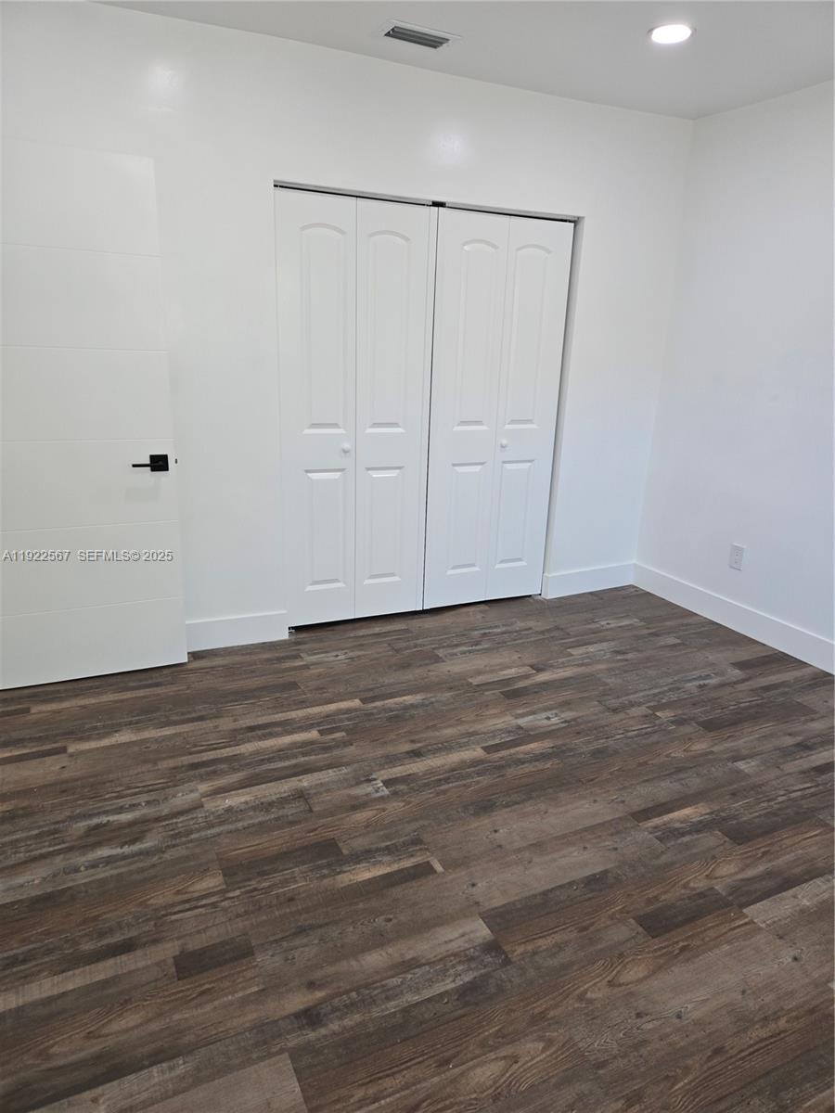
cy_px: 556
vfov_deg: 73.9
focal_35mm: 23
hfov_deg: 58.9
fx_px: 740
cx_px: 418
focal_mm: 5.4
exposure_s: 1/120
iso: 100
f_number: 1.8
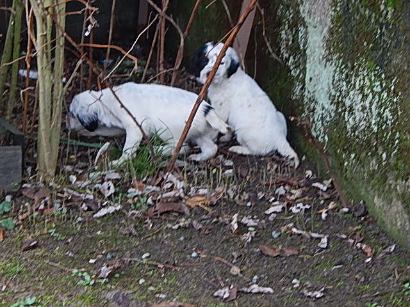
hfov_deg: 21.1
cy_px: 154
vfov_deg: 15.9
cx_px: 205
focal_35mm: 93
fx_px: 1102
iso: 220
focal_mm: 16.6
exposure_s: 1/30
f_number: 4.4
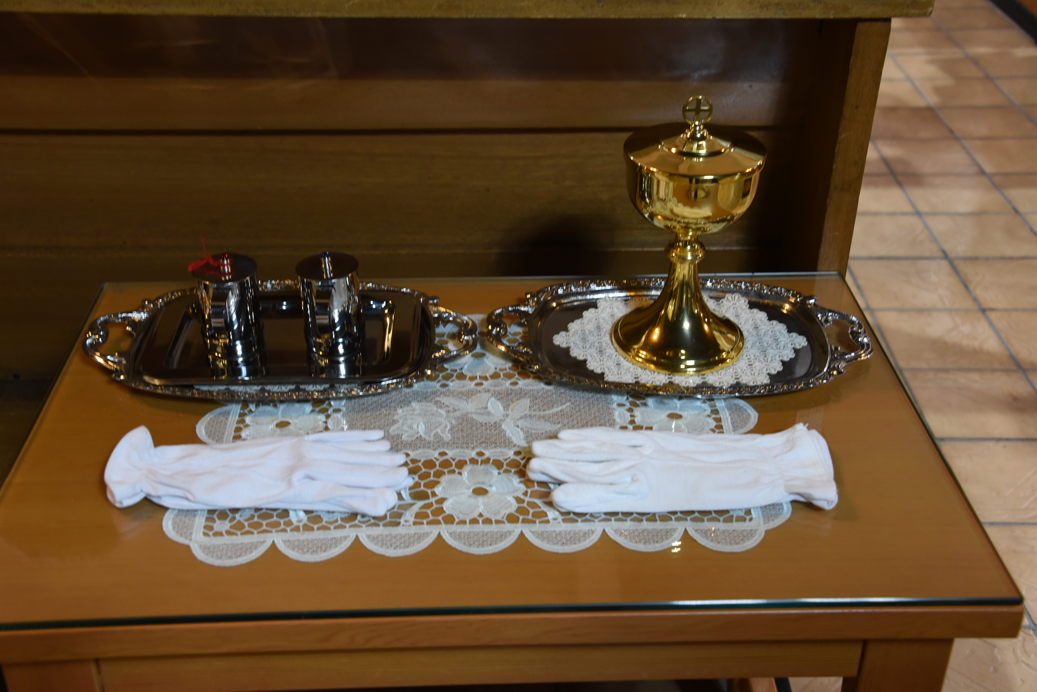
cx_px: 518
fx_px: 1297
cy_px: 346
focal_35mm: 45
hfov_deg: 43.6
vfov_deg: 29.9
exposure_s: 1/20
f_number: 7.1
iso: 1600
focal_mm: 45
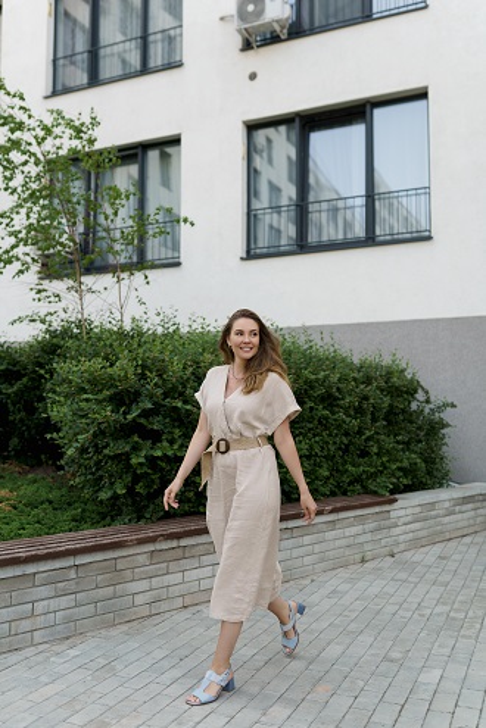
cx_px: 243
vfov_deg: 54.4
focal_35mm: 35
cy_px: 364
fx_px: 709
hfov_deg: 37.9
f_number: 2
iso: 100
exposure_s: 1/640
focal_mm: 35
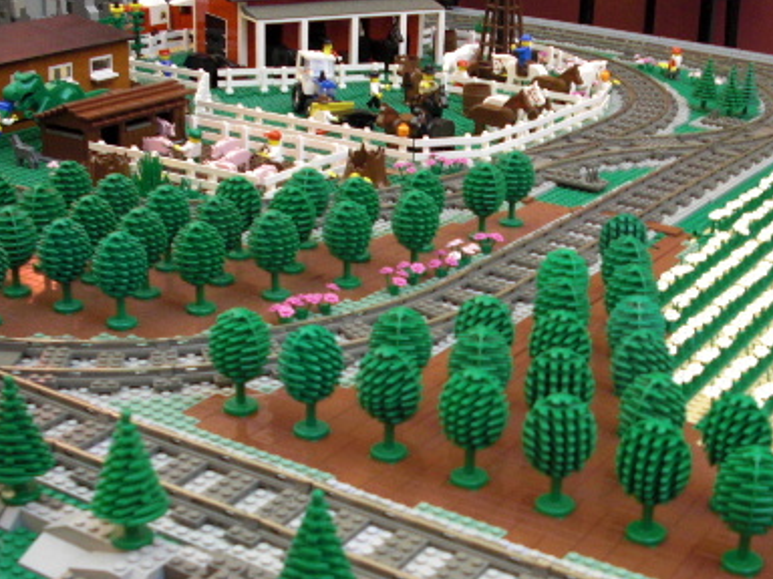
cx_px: 495
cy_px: 386
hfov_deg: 32.0
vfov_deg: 24.3
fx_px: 1340
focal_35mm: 60
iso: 200
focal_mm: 6.3
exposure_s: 1/8
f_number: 2.8
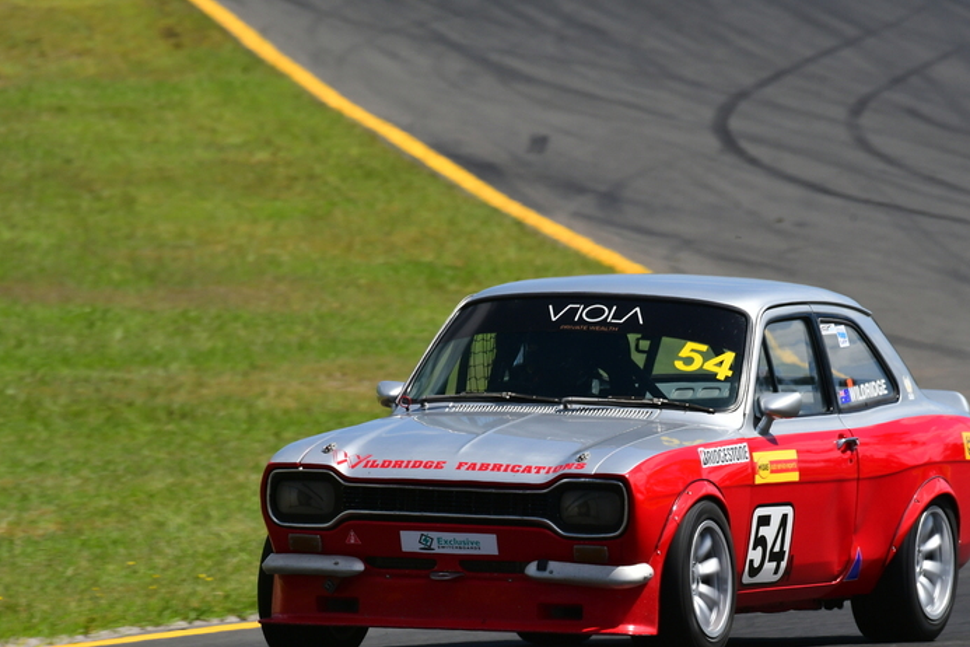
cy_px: 372
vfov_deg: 1.6
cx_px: 543
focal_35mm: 866
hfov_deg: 2.4
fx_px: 23332
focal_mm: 500
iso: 320
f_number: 13
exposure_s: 1/500
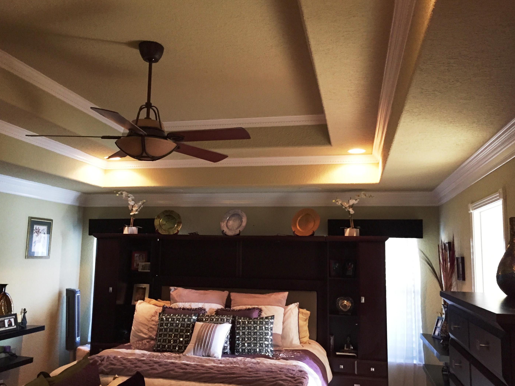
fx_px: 461
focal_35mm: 31
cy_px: 203
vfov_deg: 45.4
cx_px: 250
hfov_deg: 58.3
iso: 250
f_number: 2.2
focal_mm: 4.15
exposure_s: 1/30
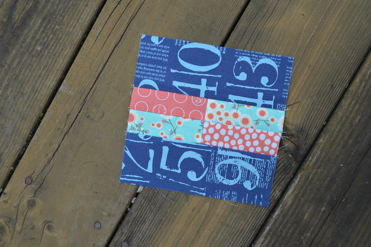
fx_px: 402
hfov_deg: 49.6
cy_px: 124
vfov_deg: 34.1
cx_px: 186
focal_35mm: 39
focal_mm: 26
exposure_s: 1/125
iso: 125
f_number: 5.6
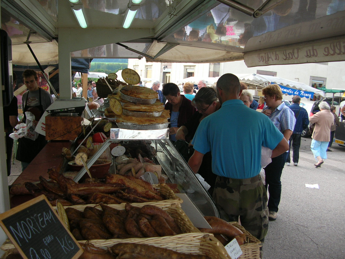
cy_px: 130
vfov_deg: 40.7
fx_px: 349
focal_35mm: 35
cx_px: 172
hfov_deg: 52.6
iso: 50
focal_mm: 5.8
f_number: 2.8
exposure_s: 1/114
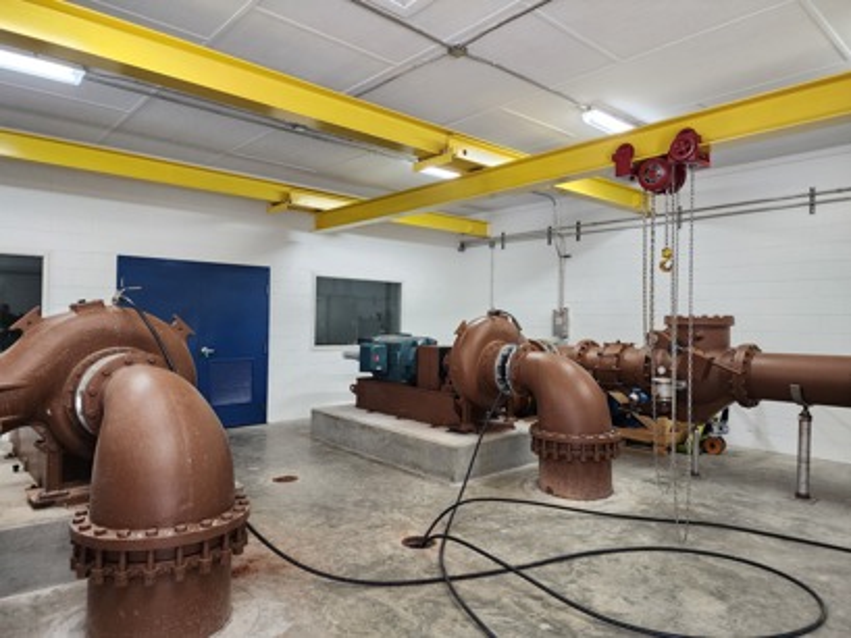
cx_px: 426
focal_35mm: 23
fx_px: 566
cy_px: 319
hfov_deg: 73.9
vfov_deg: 58.9
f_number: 1.8
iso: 200
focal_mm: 6.4
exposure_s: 1/180
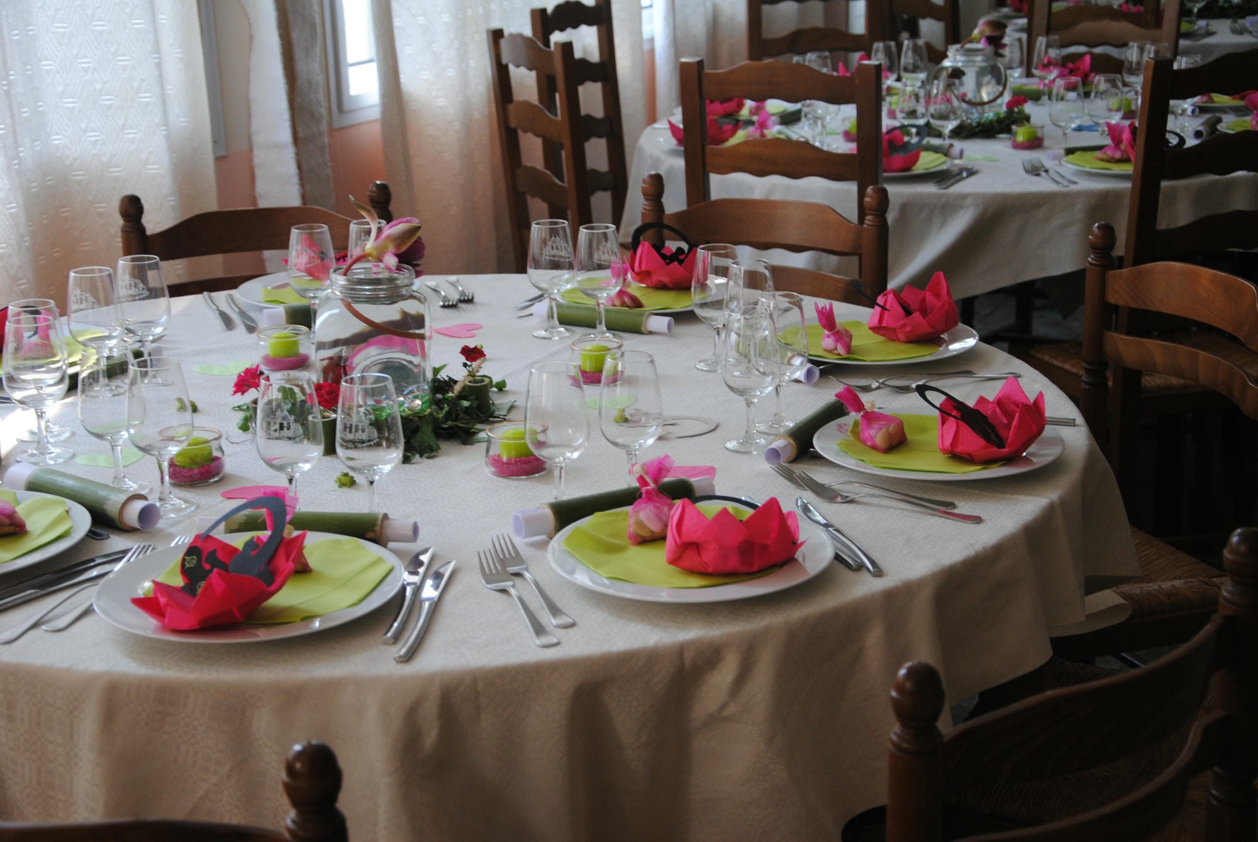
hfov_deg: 35.0
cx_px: 629
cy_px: 421
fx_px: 1994
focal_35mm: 57
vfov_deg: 23.8
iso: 250
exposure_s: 1/30
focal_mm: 38
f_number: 4.5
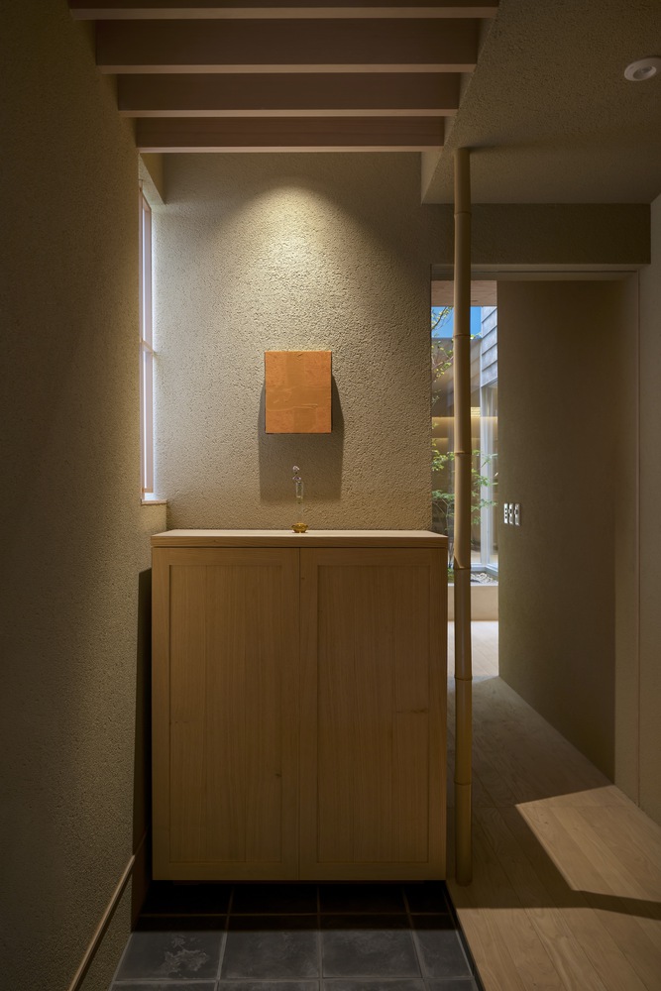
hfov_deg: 53.1
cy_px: 496
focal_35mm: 24
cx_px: 330
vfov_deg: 73.7
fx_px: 661
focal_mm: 24
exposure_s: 1/15
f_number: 9.5
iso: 400
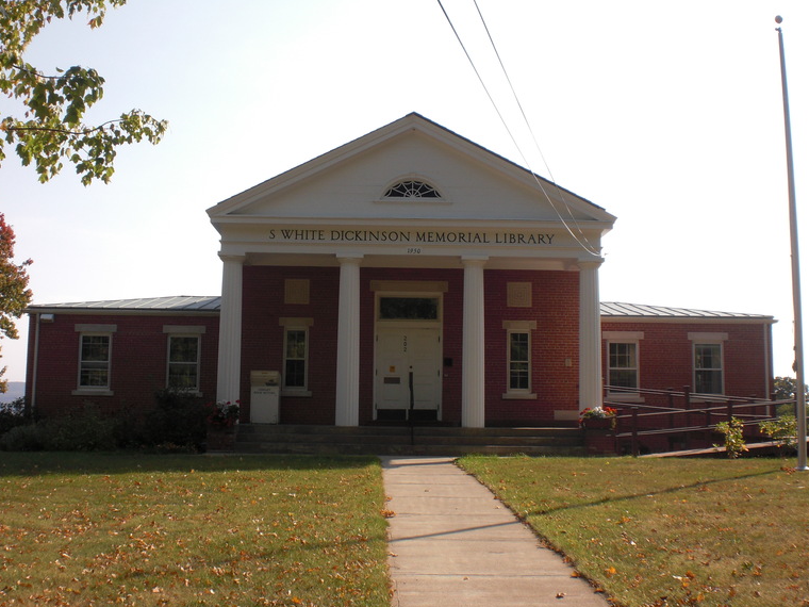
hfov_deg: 46.8
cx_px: 415
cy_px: 310
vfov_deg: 36.0
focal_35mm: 40
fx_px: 935
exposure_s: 1/250
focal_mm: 6.3
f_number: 5.6
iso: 64
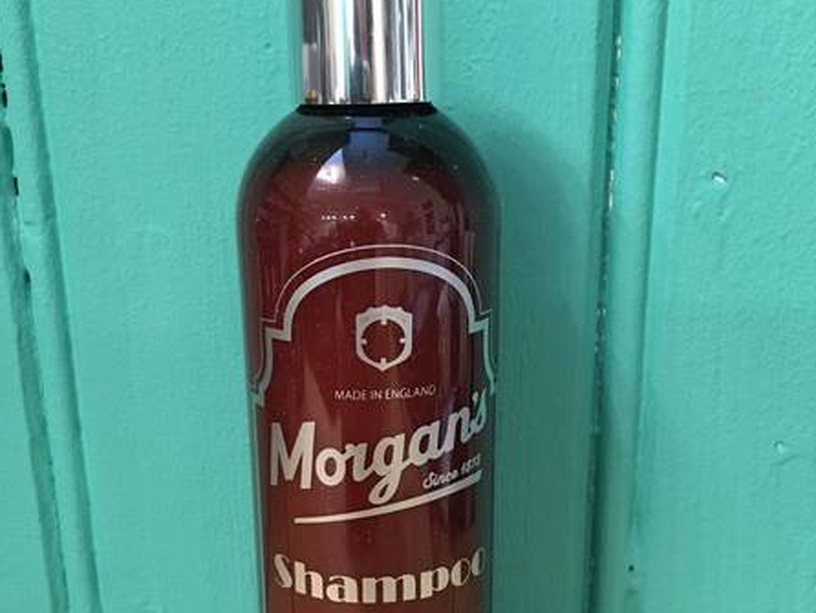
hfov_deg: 47.8
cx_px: 406
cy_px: 375
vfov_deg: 36.7
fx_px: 920
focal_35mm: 39
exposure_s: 1/8
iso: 160
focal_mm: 4.15
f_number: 2.2
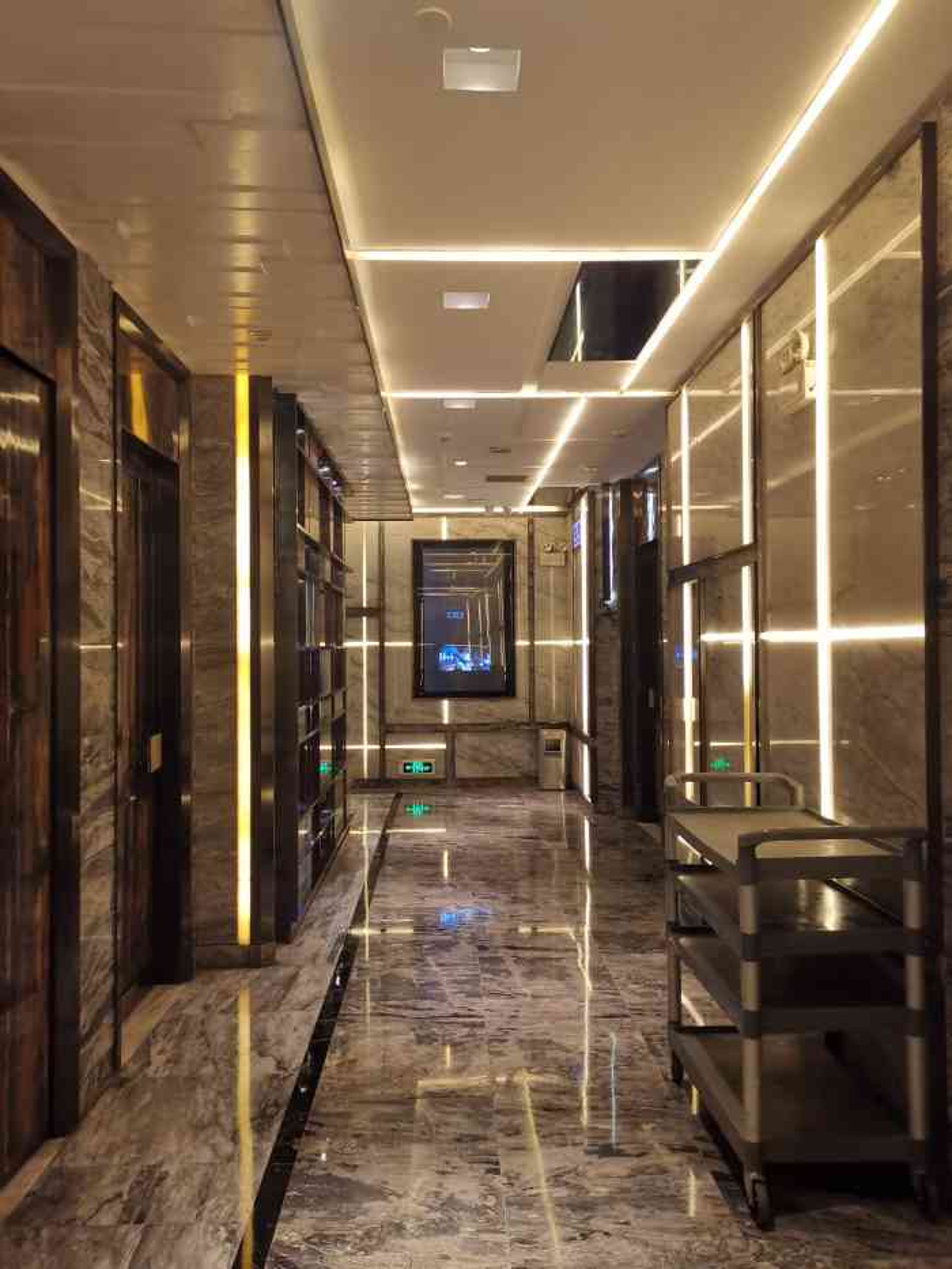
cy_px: 634
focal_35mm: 27
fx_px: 990
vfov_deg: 65.3
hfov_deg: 51.4
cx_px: 476
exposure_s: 1/100
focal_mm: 4.75
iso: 250
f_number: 1.8
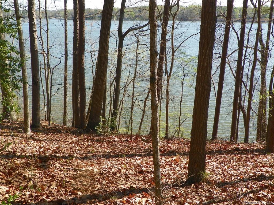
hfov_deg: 47.9
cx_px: 137
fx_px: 309
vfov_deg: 36.8
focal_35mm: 39
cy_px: 102
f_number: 4
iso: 64
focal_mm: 6.9
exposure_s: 1/250
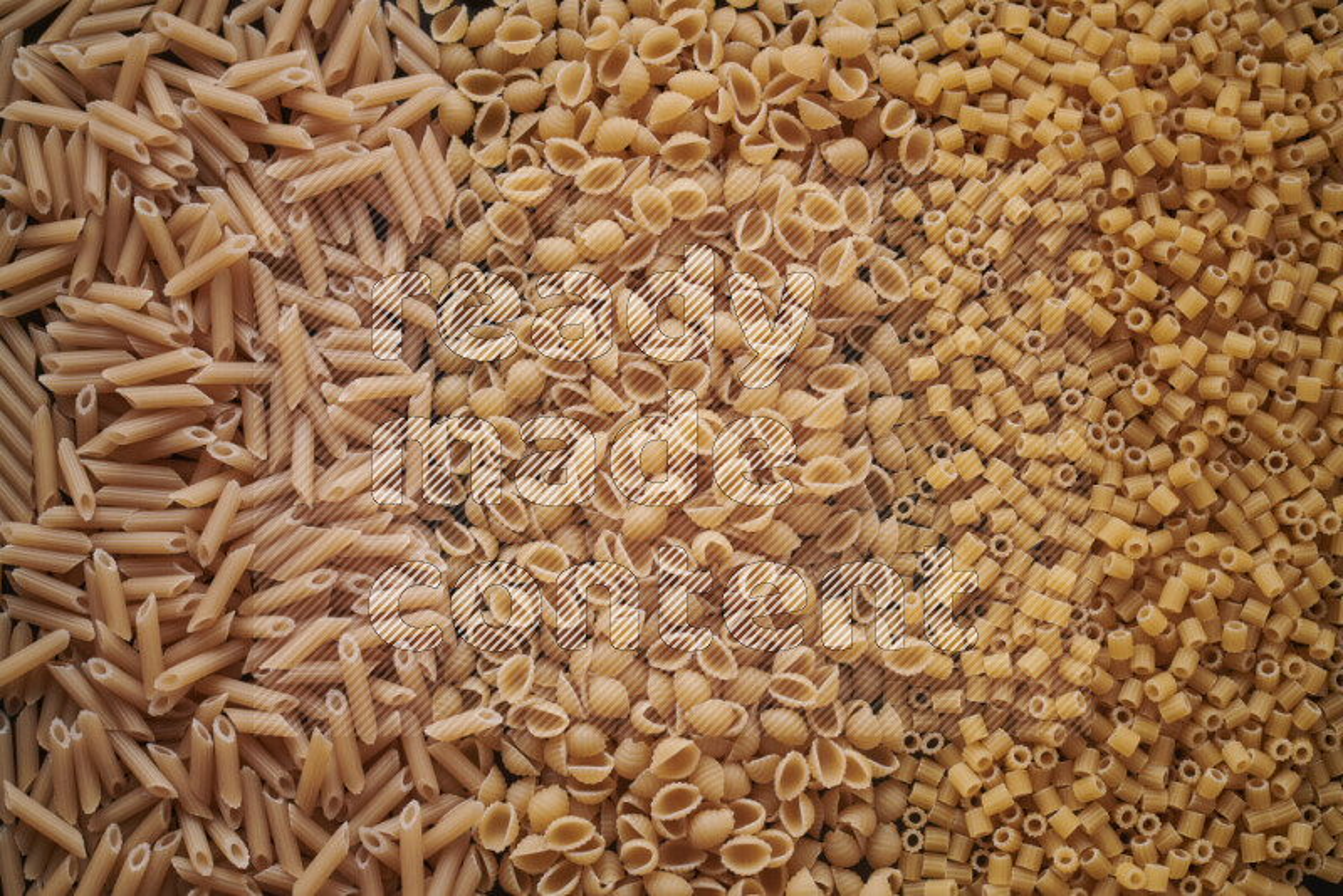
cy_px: 448
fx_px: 1866
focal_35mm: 50
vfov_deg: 27.0
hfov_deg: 39.6
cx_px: 672
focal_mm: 50
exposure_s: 1/100
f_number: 8
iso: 160
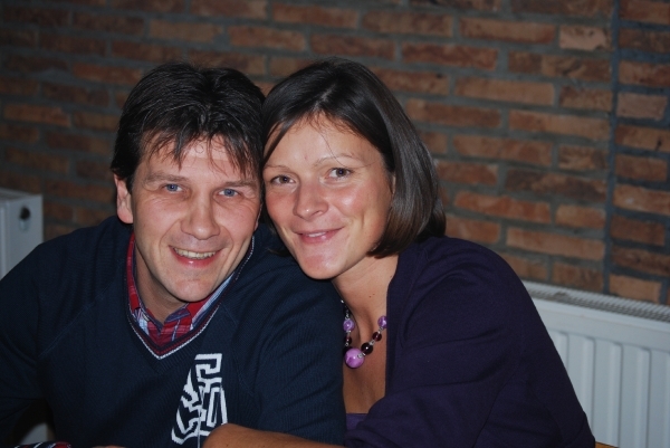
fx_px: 1536
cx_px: 335
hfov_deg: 24.6
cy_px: 224
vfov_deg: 16.6
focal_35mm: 82
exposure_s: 1/60
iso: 200
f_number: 4
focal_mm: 55
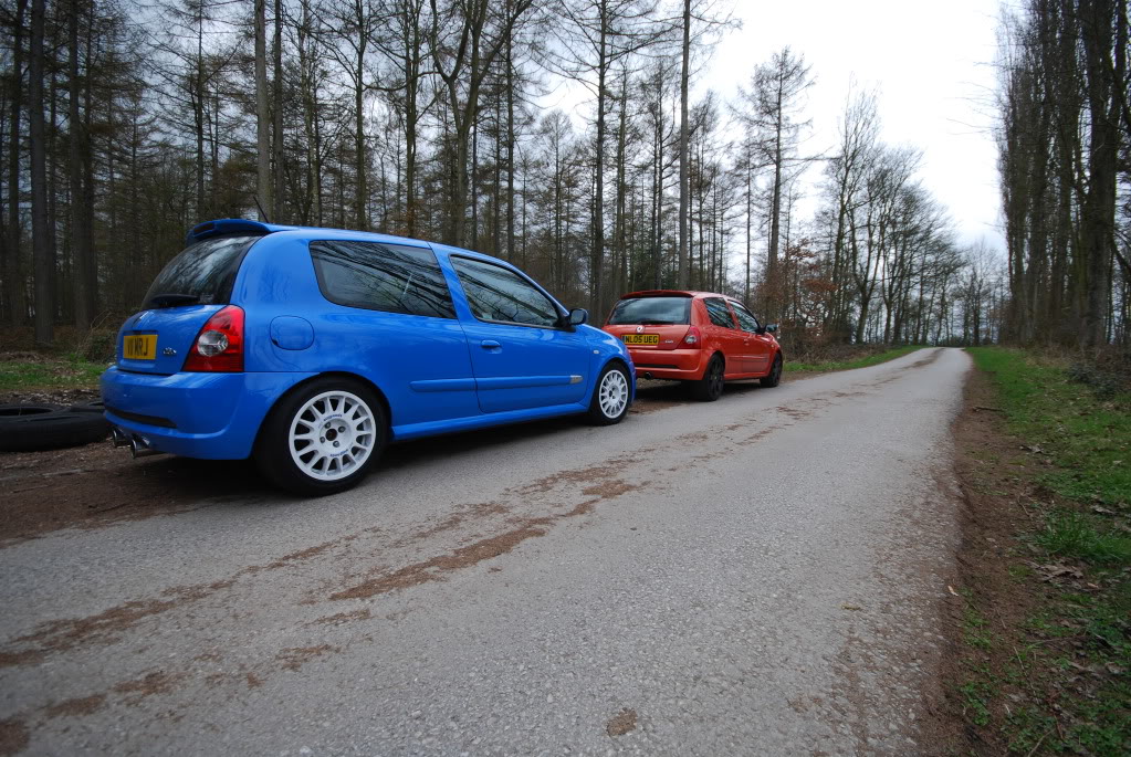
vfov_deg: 77.5
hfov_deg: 100.3
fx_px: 472
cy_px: 378
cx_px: 566
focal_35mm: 15
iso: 100
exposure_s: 1/125
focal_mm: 10
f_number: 5.6
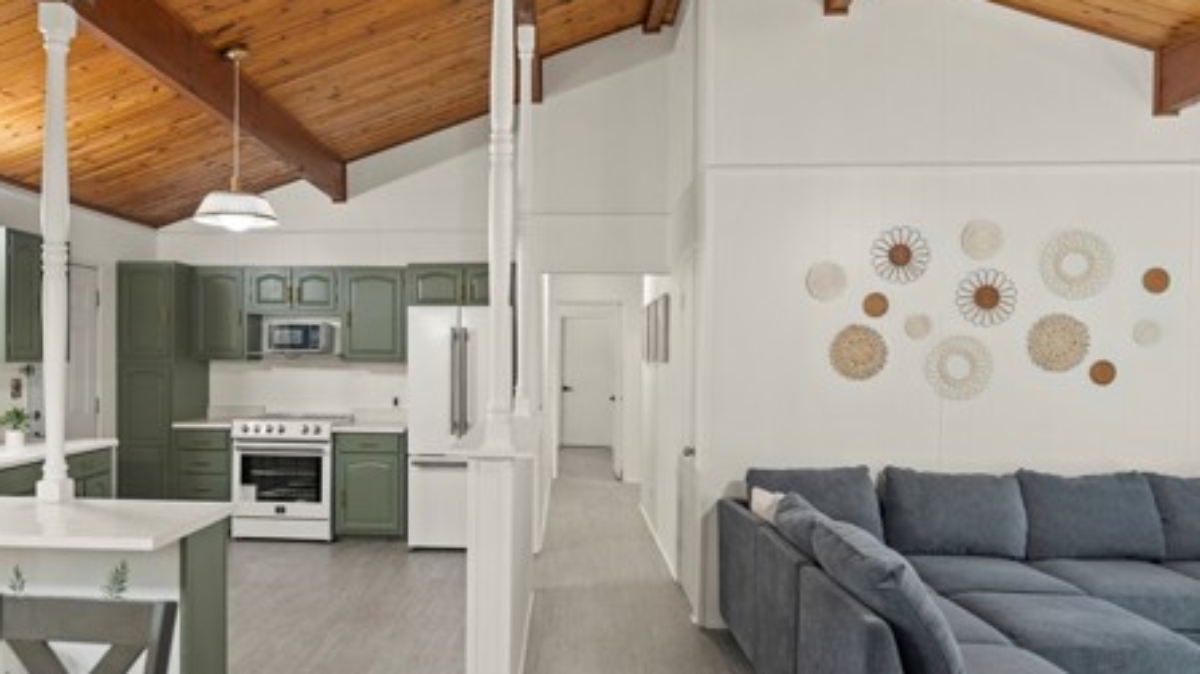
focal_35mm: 24
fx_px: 763
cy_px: 364
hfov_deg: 75.7
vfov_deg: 47.6
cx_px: 499
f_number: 1.8
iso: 800
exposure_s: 1/125
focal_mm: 16
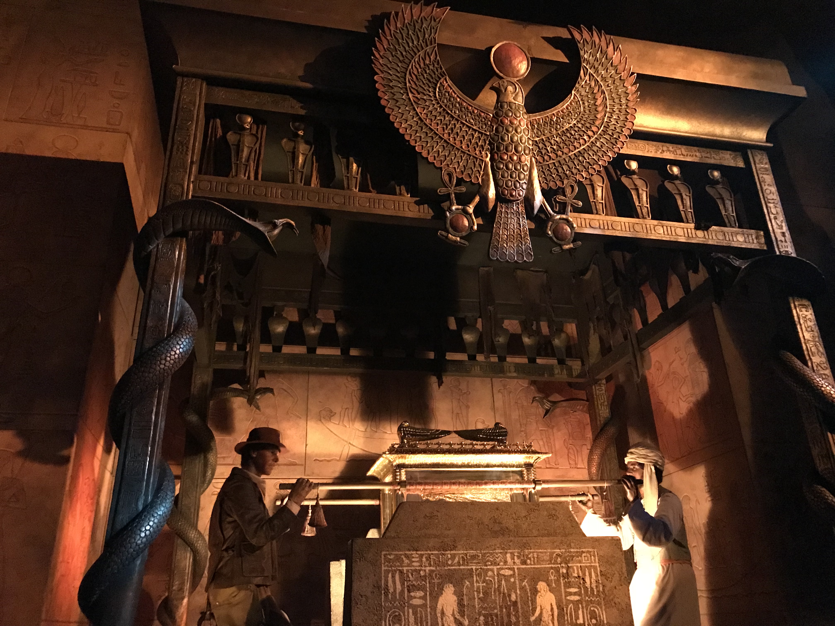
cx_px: 418
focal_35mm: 28
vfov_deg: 49.7
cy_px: 313
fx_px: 675
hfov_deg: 63.4
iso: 320
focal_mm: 3.99
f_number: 1.8
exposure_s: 1/4
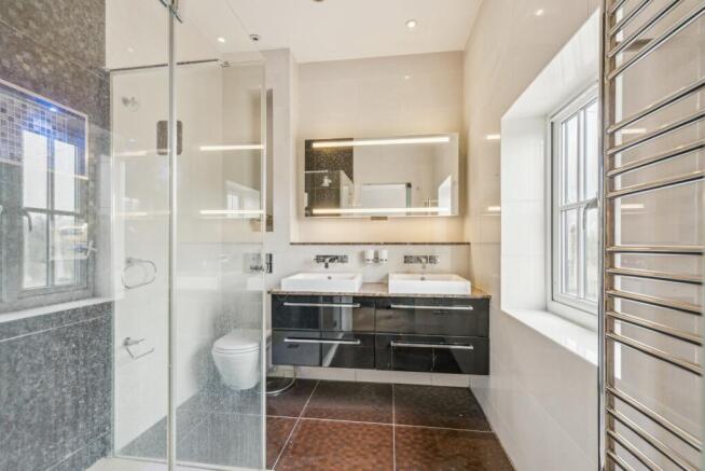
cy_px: 236
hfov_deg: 96.7
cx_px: 352
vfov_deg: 73.8
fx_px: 314
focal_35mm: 16
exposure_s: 1/25
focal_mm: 16
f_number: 6.3
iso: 640
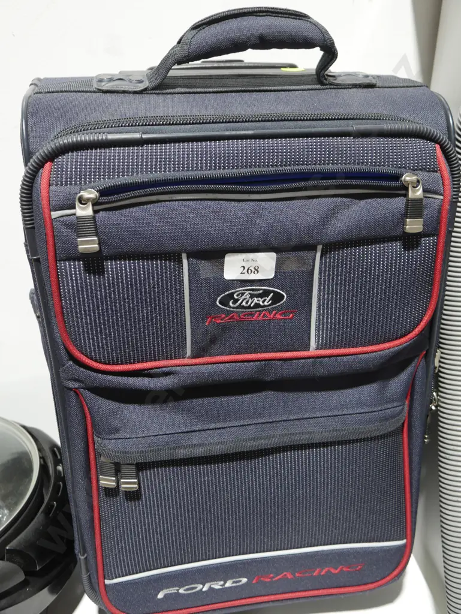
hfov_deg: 39.7
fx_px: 639
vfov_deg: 51.3
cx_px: 230
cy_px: 307
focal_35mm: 36
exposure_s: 1/60
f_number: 4
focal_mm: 18
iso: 500
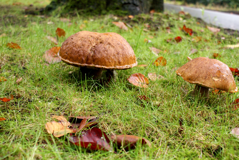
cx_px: 120
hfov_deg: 43.6
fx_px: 299
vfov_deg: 29.9
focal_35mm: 45
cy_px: 80
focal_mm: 30
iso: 400
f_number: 5.6
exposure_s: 1/60
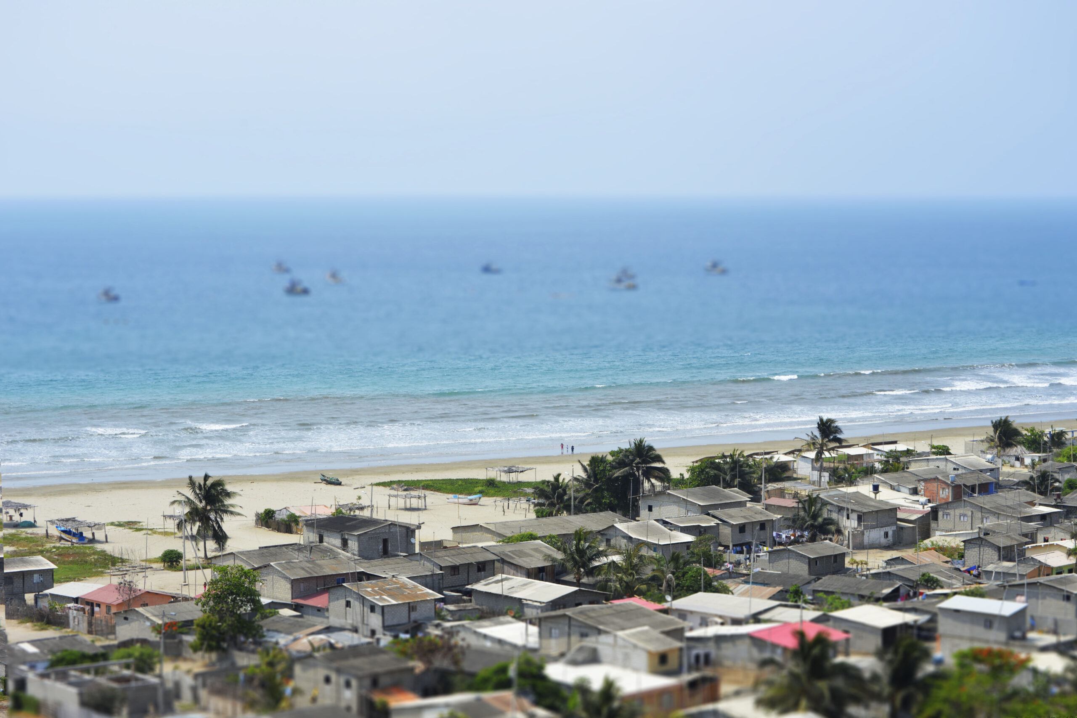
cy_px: 359
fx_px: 2468
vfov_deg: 16.6
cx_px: 538
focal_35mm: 82
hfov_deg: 24.6
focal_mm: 55
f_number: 8
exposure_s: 1/250
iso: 100
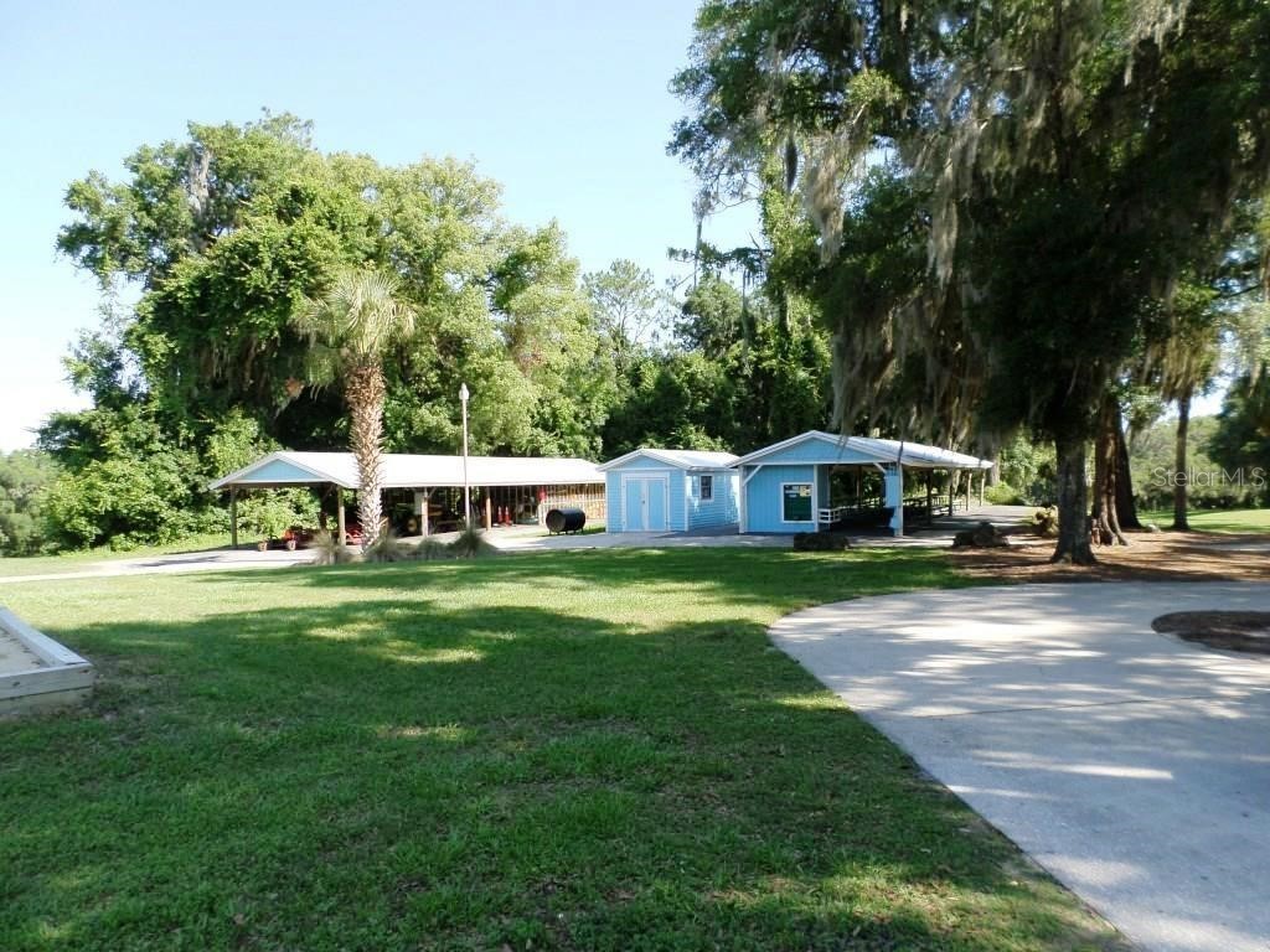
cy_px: 476
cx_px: 635
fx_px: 917
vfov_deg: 54.9
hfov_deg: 69.4
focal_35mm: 25
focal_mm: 4.5
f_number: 2.5
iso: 80
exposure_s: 1/500
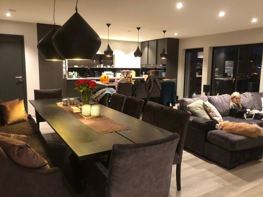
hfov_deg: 63.4
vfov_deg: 49.7
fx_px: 213
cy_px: 98
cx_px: 132
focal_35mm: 28
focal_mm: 4
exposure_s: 1/5
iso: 100
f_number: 1.8
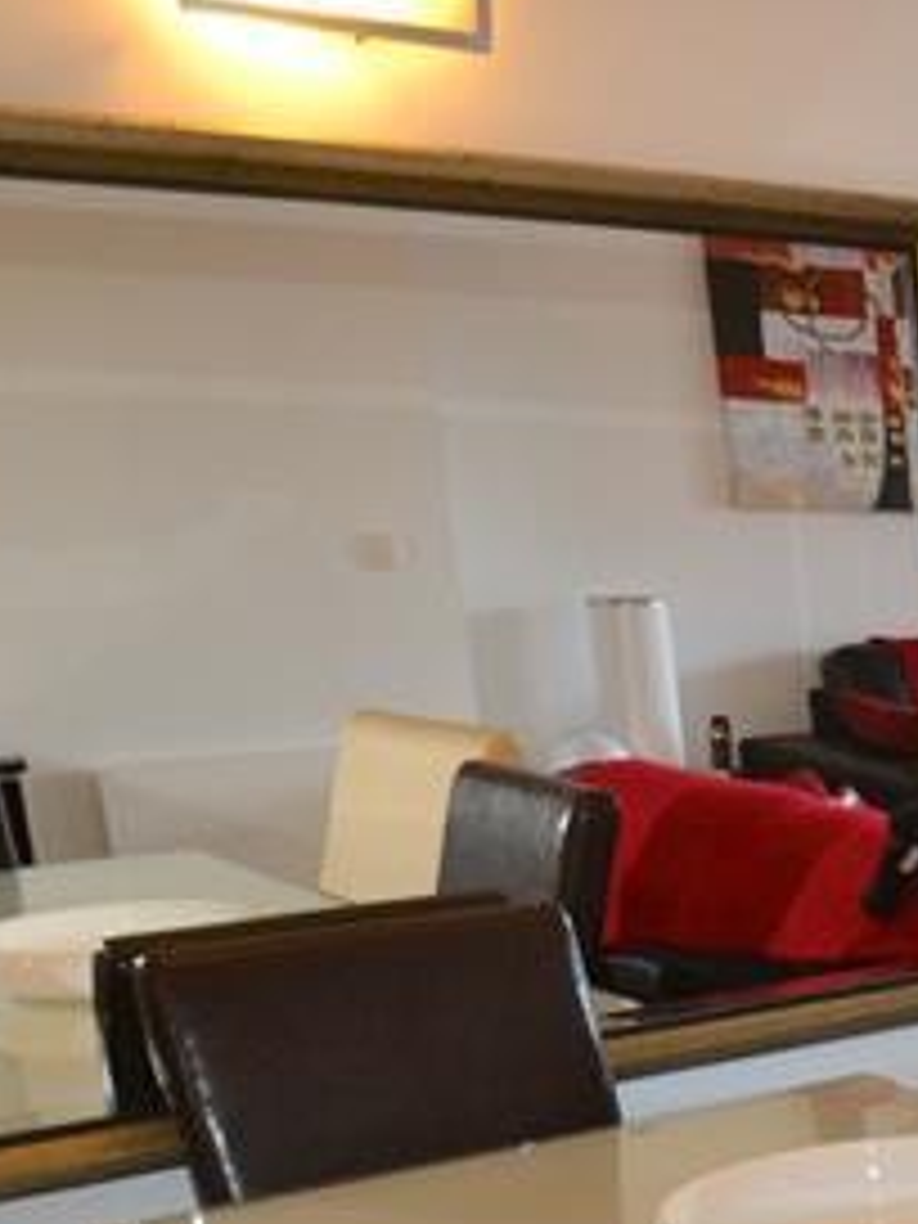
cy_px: 1076
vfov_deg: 30.4
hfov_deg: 17.4
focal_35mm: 61
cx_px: 1832
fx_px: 2157
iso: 720
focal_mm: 10
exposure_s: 1/60
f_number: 3.5
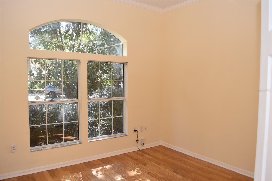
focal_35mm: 27
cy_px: 90
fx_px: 204
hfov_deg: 67.4
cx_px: 136
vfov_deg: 47.9
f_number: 4.5
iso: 200
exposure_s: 1/80
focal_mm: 18
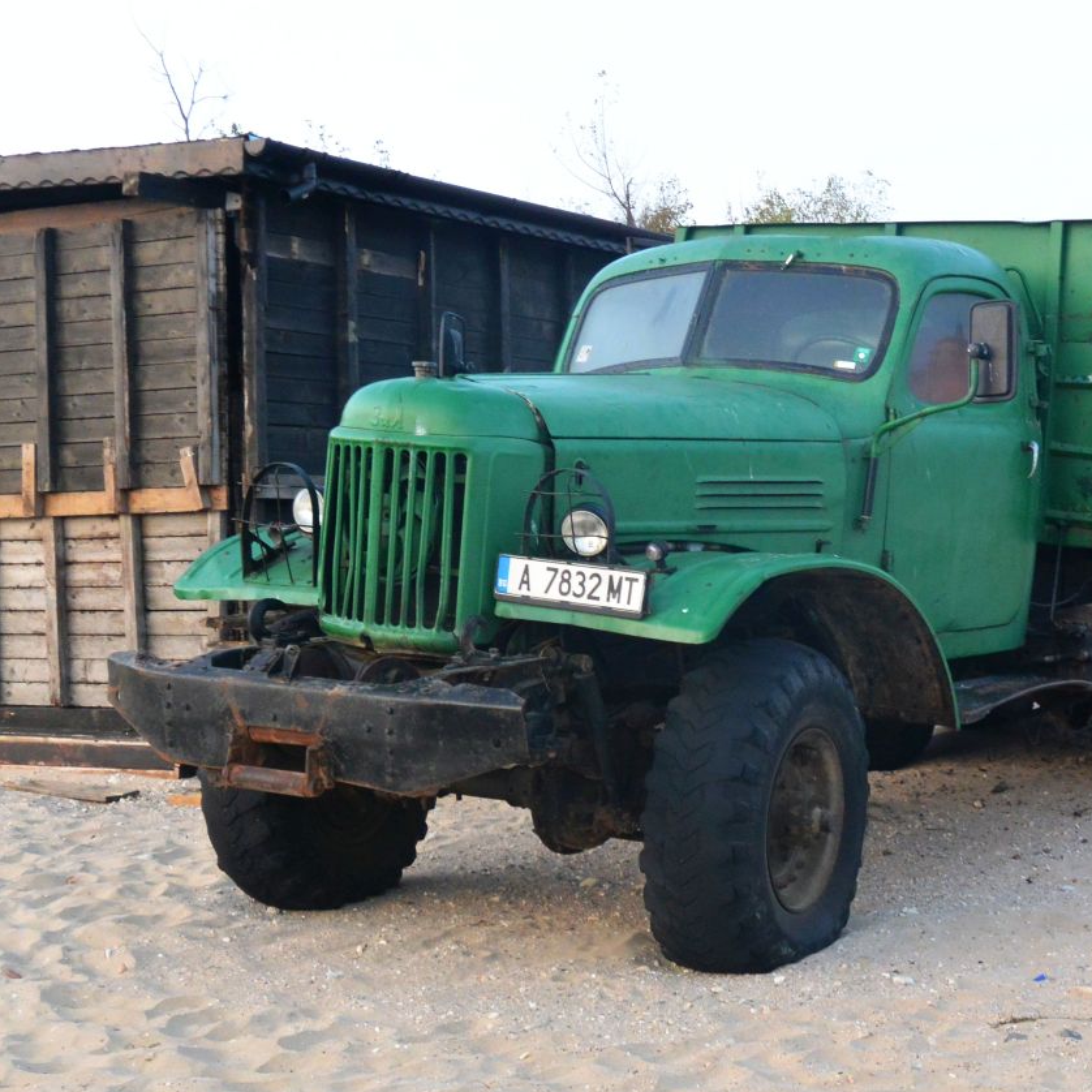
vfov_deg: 28.2
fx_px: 2177
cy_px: 554
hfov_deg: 28.0
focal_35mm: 61
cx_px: 728
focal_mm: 17.5
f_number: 4.5
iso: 800
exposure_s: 1/40
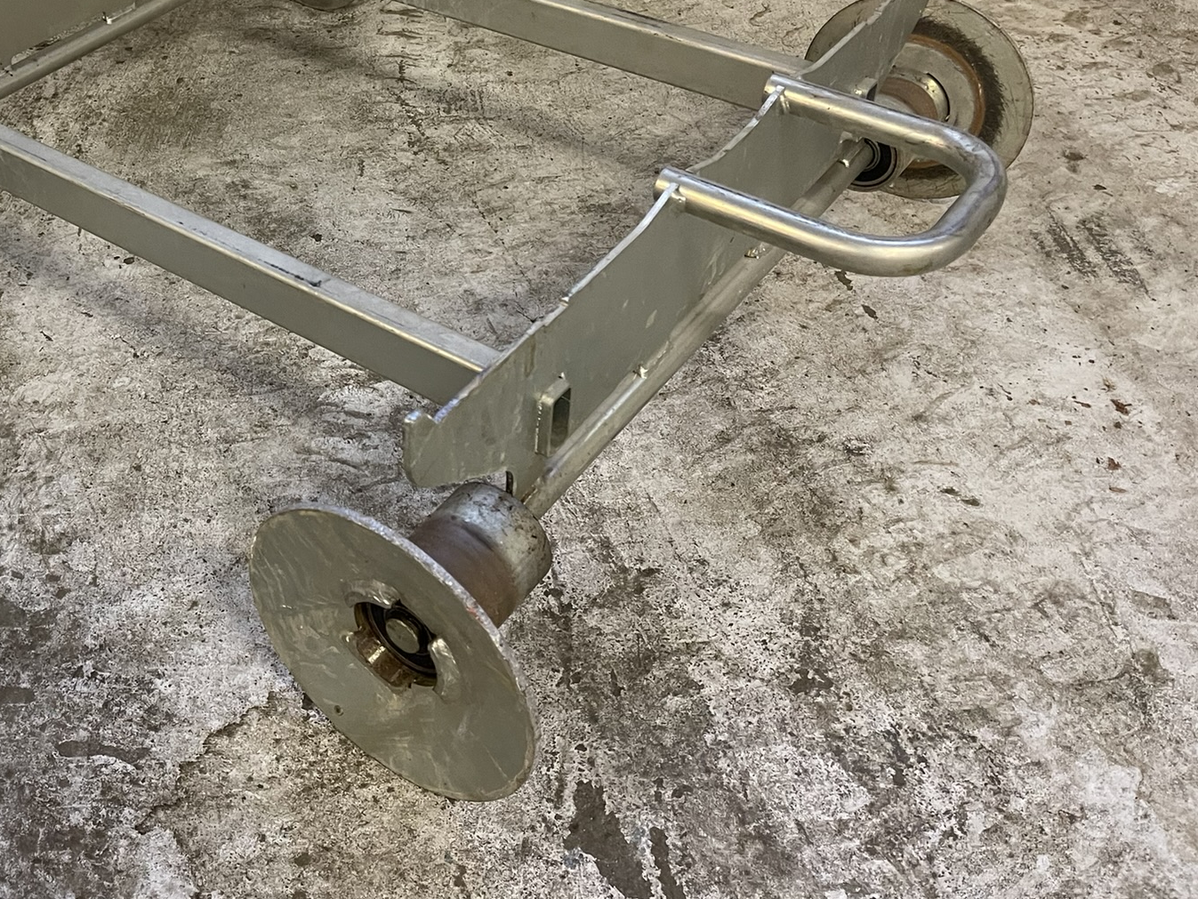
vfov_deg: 37.1
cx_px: 302
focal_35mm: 38
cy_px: 264
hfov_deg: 47.2
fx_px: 1315
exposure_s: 1/50
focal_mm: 5.1
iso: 320
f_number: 1.6
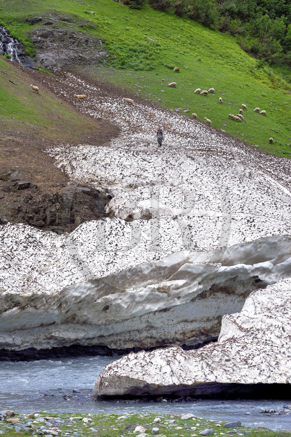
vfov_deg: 19.5
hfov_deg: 13.0
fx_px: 1274
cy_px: 218
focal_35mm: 105
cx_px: 146
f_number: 11
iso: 320
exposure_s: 1/250
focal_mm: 105
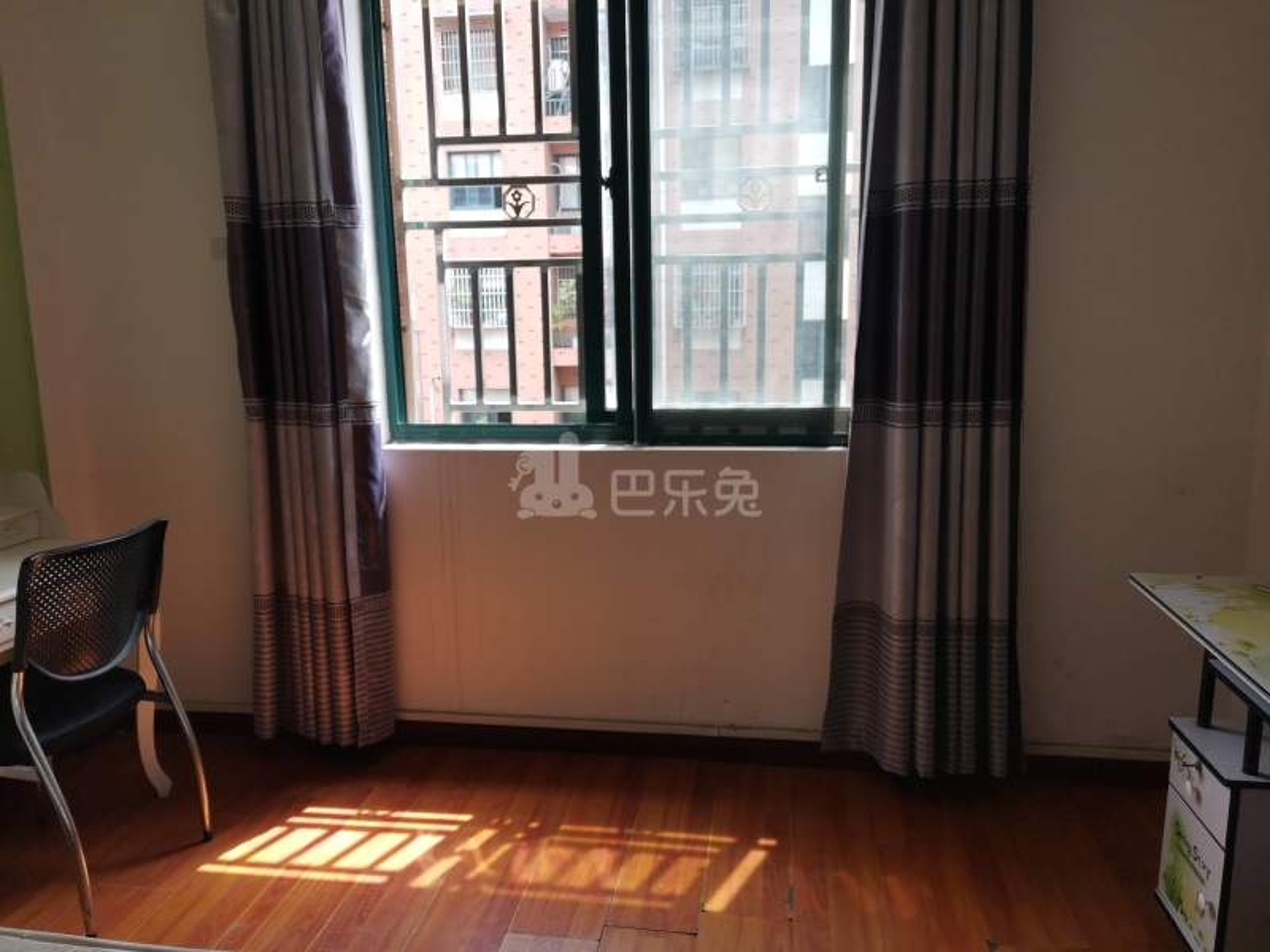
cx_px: 635
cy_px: 476
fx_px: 954
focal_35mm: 26
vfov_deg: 53.1
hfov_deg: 67.3
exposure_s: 1/117
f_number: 1.8
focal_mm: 4.75
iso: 50
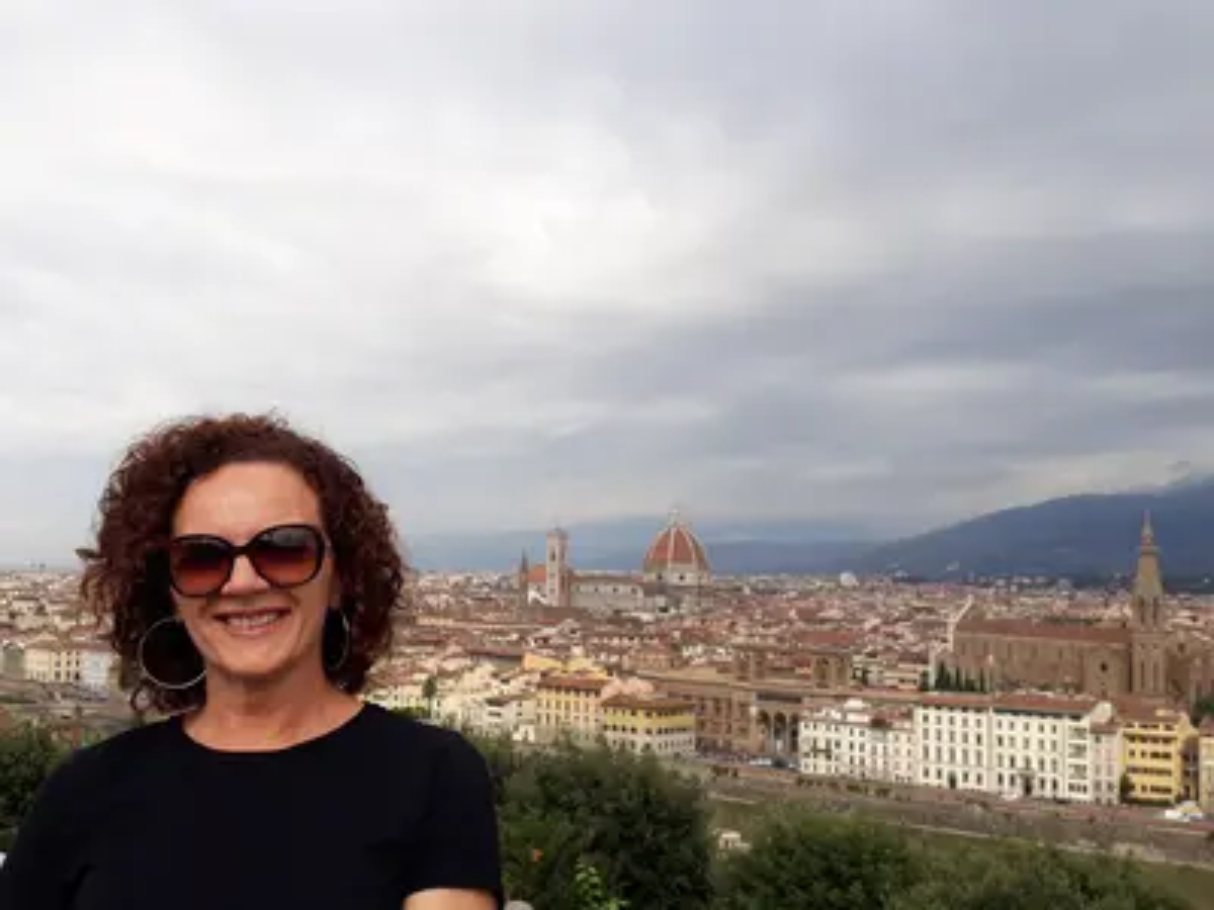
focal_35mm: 27
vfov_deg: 51.4
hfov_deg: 65.3
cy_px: 455
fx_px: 947
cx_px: 607
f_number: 1.9
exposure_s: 1/1328
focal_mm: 3.6
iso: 40
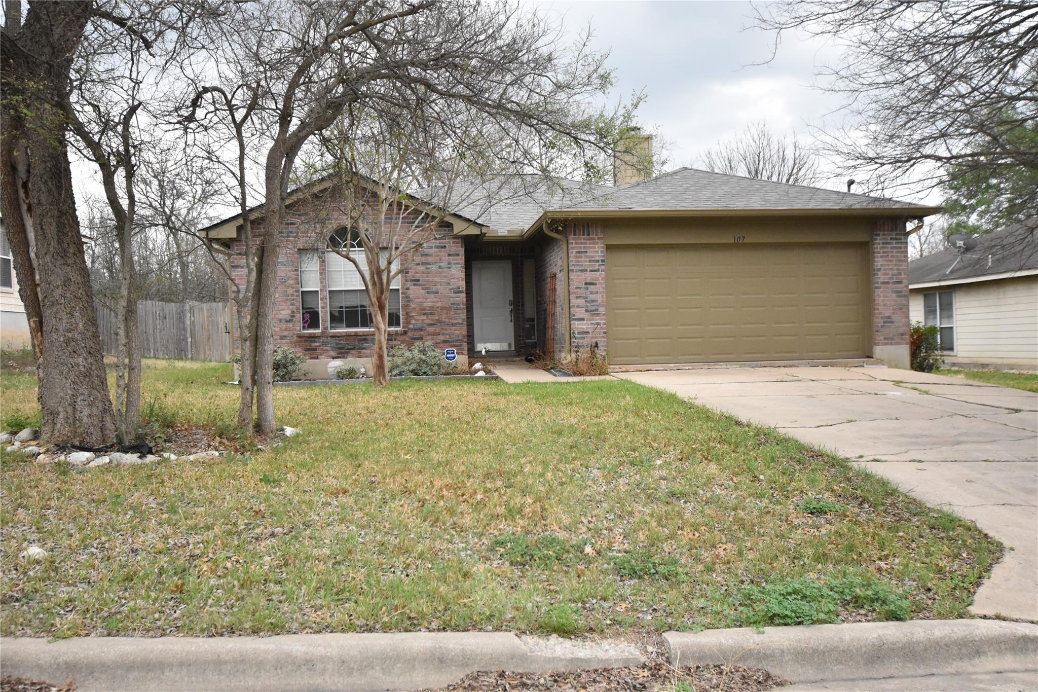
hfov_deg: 61.9
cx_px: 519
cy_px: 346
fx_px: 865
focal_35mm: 30
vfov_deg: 43.6
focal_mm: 20
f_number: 4.5
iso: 3600
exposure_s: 1/2000
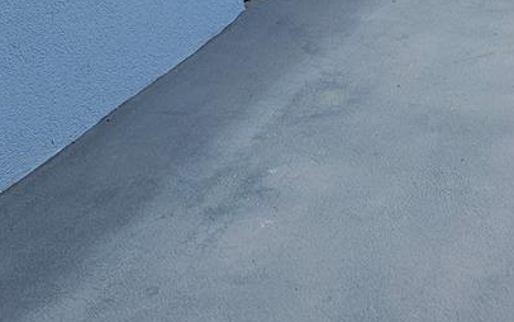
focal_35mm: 72
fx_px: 1009
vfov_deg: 16.7
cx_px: 443
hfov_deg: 27.7
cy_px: -138
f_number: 1.8
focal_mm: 5.4
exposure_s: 1/1864
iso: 25
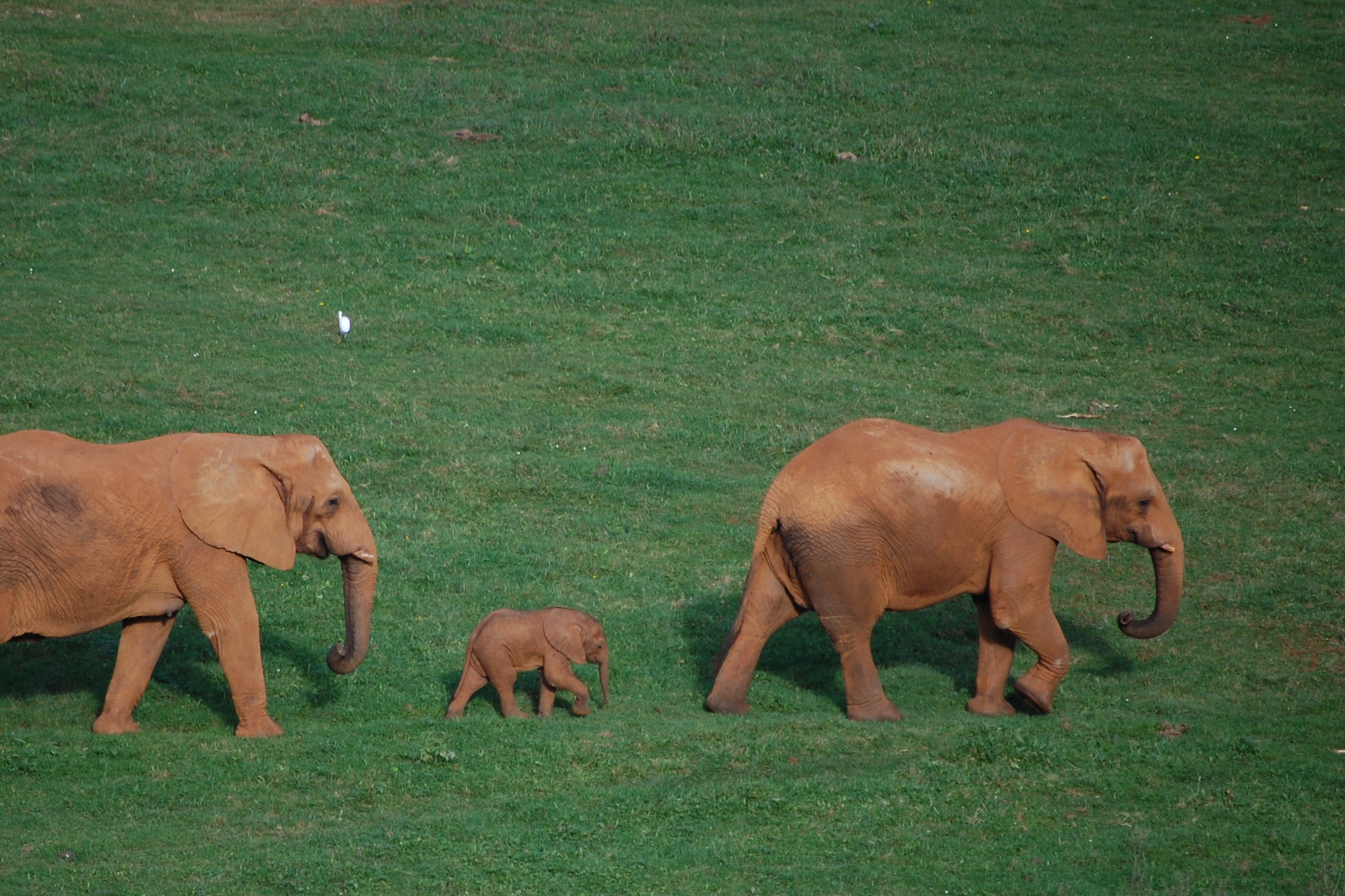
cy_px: 512
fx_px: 14196
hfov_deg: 5.4
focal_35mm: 380
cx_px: 566
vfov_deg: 3.6
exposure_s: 1/640
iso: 400
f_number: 5.6
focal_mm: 200
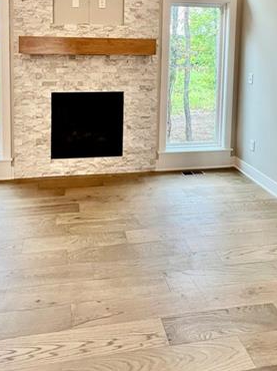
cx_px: 118
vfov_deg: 59.5
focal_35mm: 27
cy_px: 67
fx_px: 288
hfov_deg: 51.1
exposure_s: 1/120
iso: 160
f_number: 1.8
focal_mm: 1.57
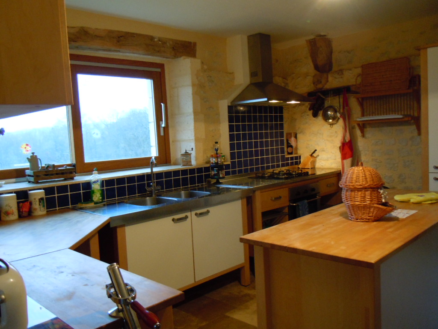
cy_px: 164
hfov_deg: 60.0
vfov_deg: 46.8
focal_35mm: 30
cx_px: 219
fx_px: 380
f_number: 3.5
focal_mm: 5.4
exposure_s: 1/10
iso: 400
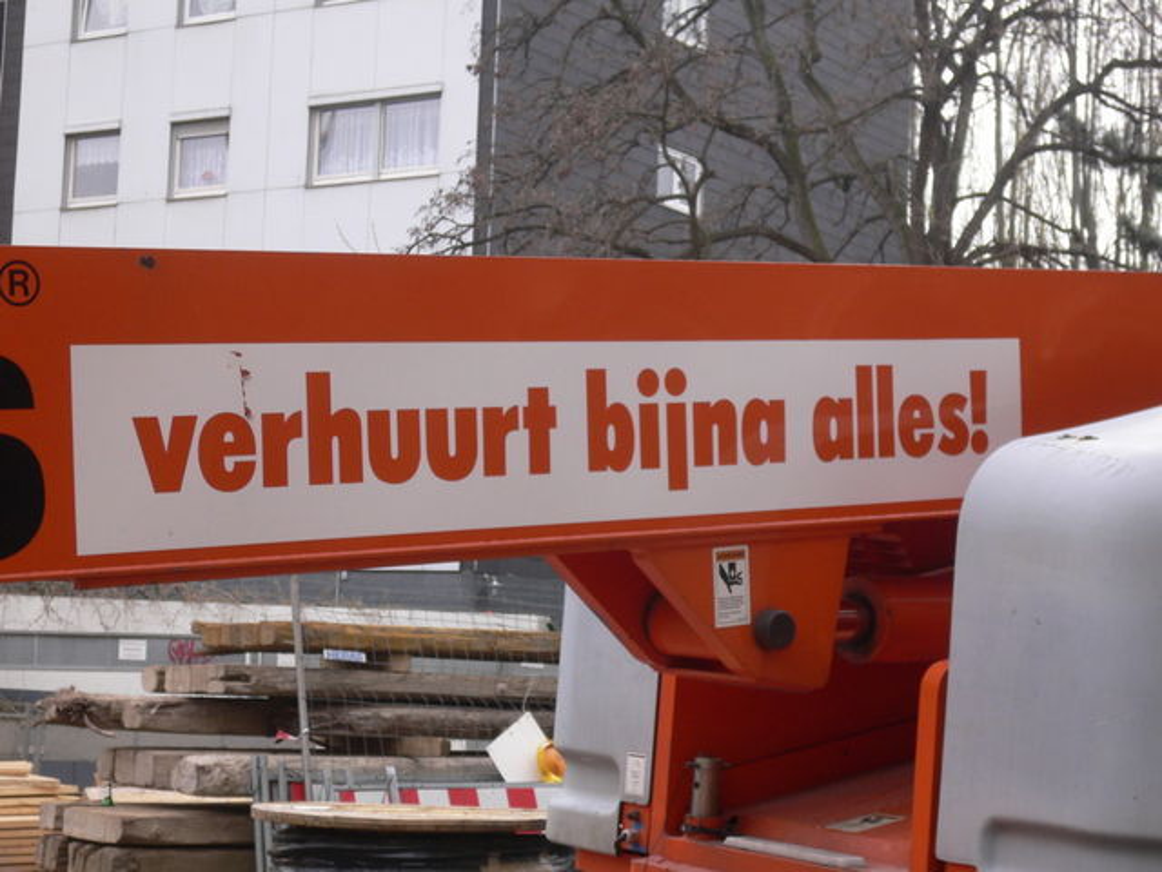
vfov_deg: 19.9
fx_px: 2484
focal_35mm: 74
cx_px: 581
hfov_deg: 26.3
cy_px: 436
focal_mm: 12.3
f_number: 4.2
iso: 80
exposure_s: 1/160
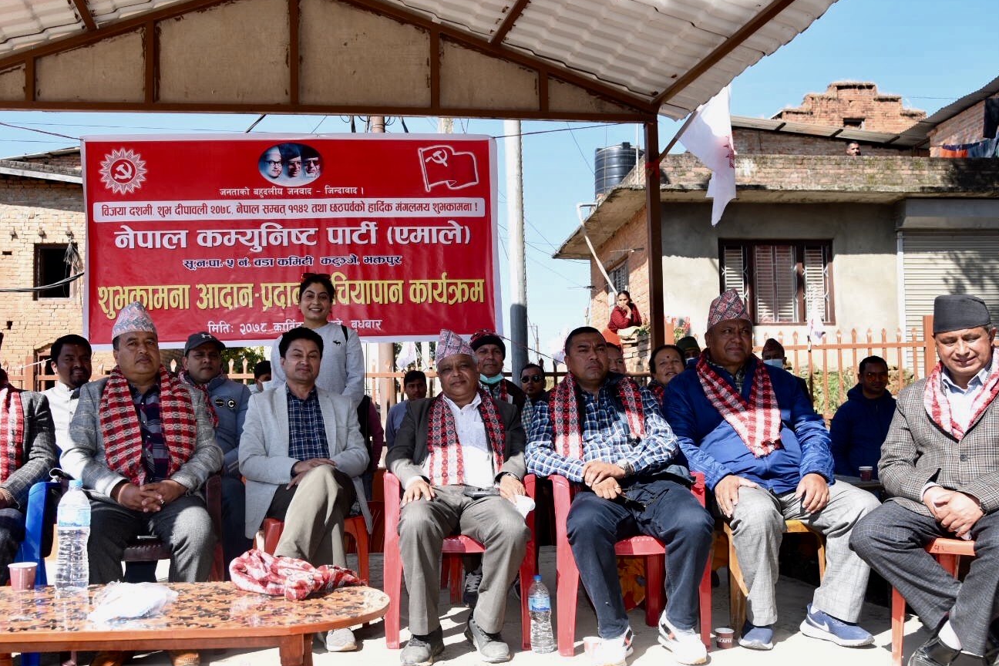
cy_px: 381
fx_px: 832
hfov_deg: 61.5
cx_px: 414
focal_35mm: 30
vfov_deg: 43.5
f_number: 6.3
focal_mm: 24
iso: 160
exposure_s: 1/200
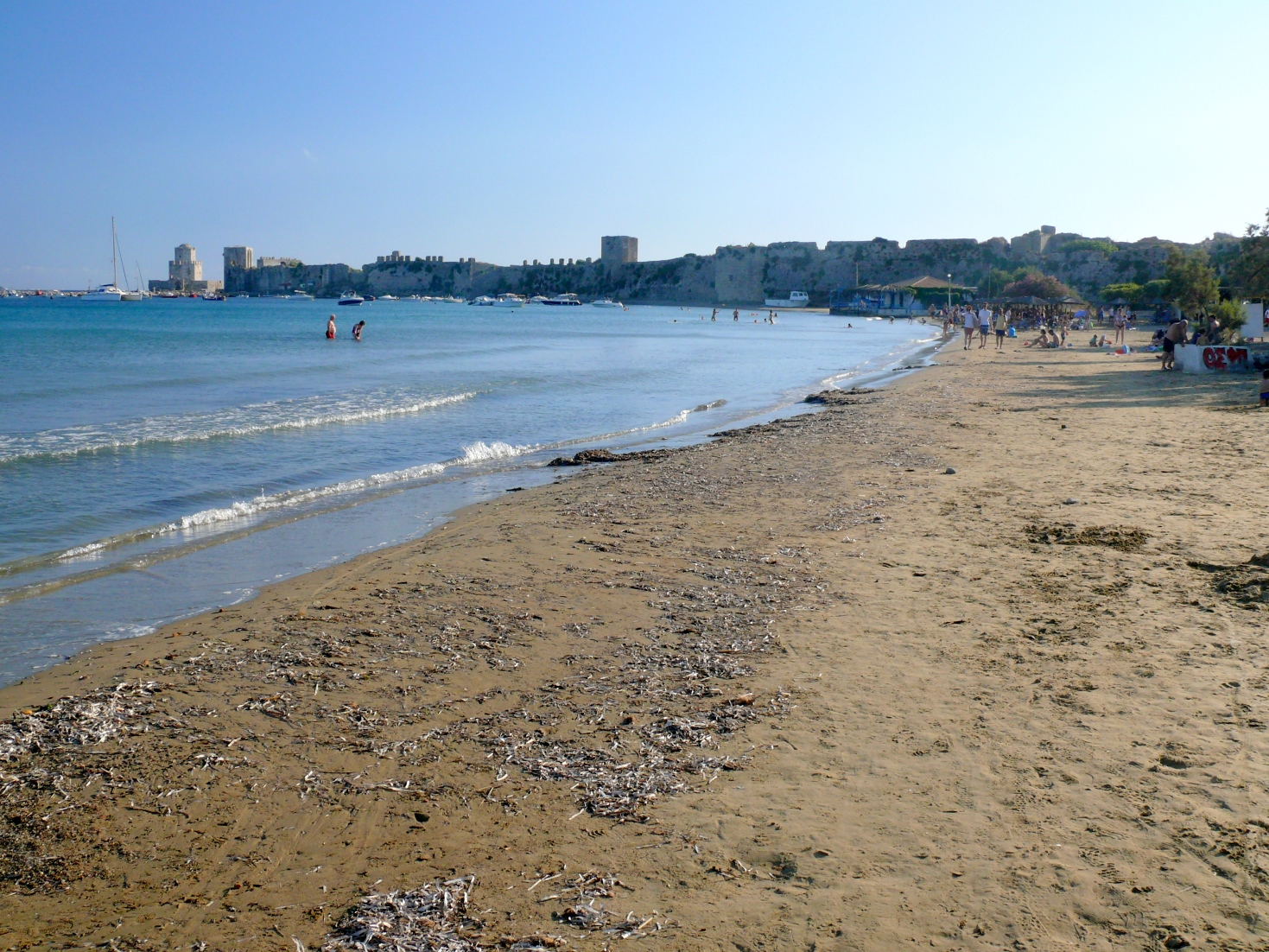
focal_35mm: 35
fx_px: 1283
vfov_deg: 40.7
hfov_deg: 52.6
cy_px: 476
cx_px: 634
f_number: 5
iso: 100
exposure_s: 1/250
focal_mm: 7.4
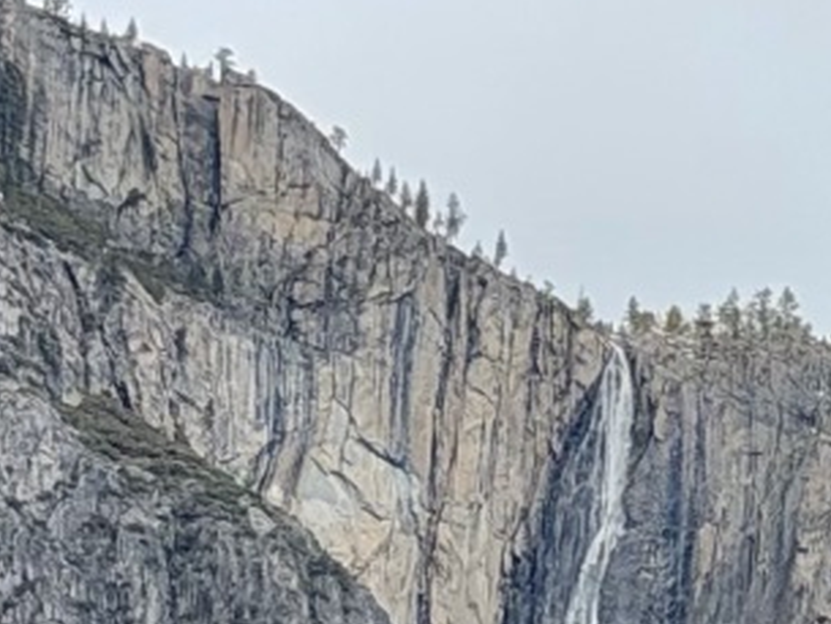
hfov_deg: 6.2
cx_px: 2237
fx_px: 7253
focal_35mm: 302
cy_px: 1766
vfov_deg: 4.7
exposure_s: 1/2494
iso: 64
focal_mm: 6.76
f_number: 1.78
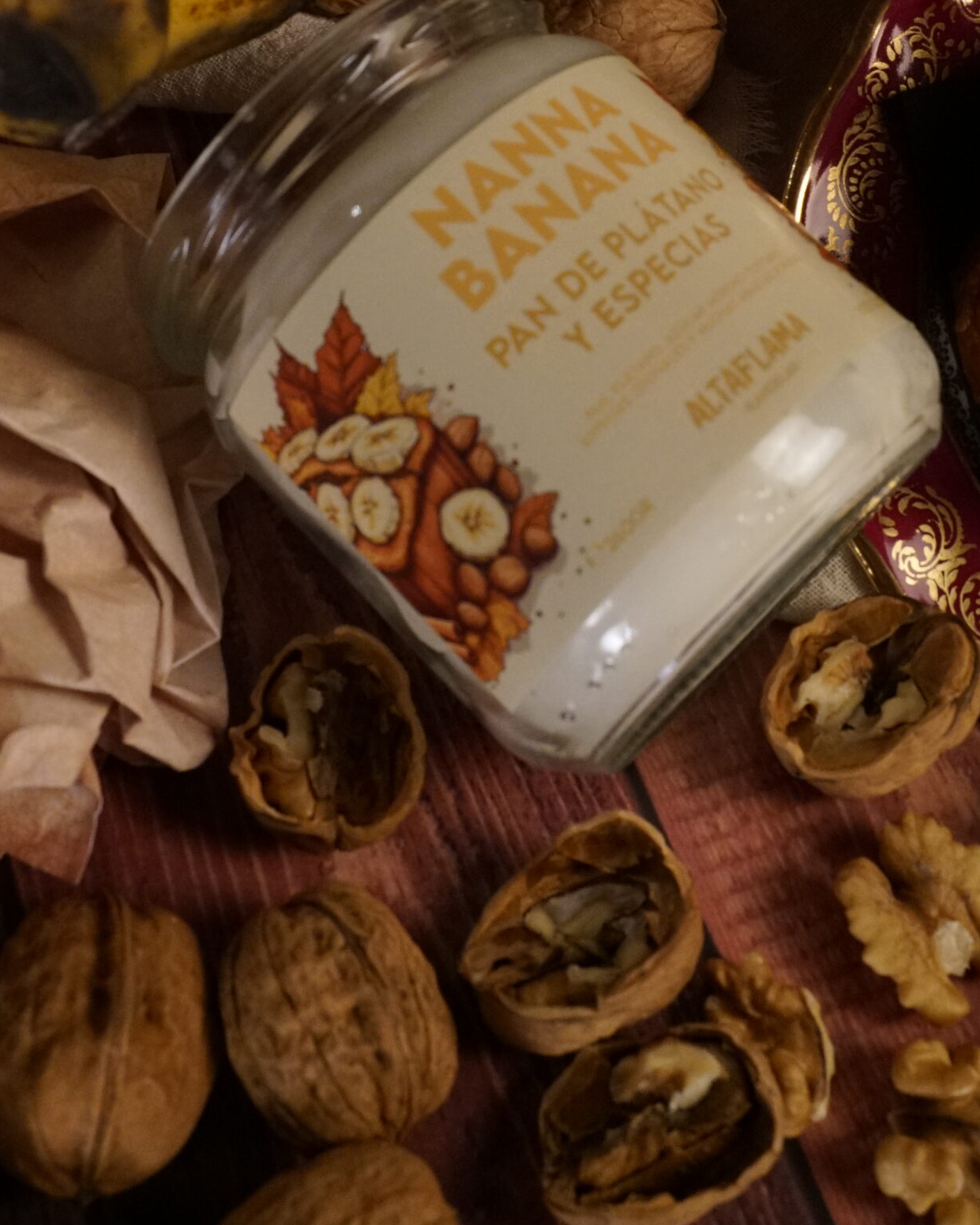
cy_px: 216
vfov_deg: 29.7
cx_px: 477
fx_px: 2248
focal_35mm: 62
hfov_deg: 24.6
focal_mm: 40
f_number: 13
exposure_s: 1/100
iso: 6400
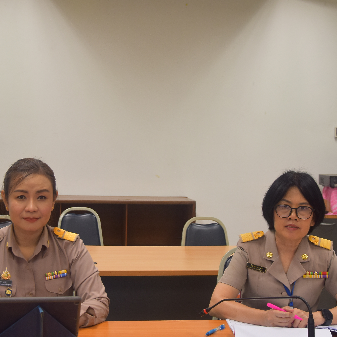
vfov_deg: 28.2
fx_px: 672
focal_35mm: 61
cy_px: 173
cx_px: 150
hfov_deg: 28.1
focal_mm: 28
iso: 400
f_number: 4
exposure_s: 1/60
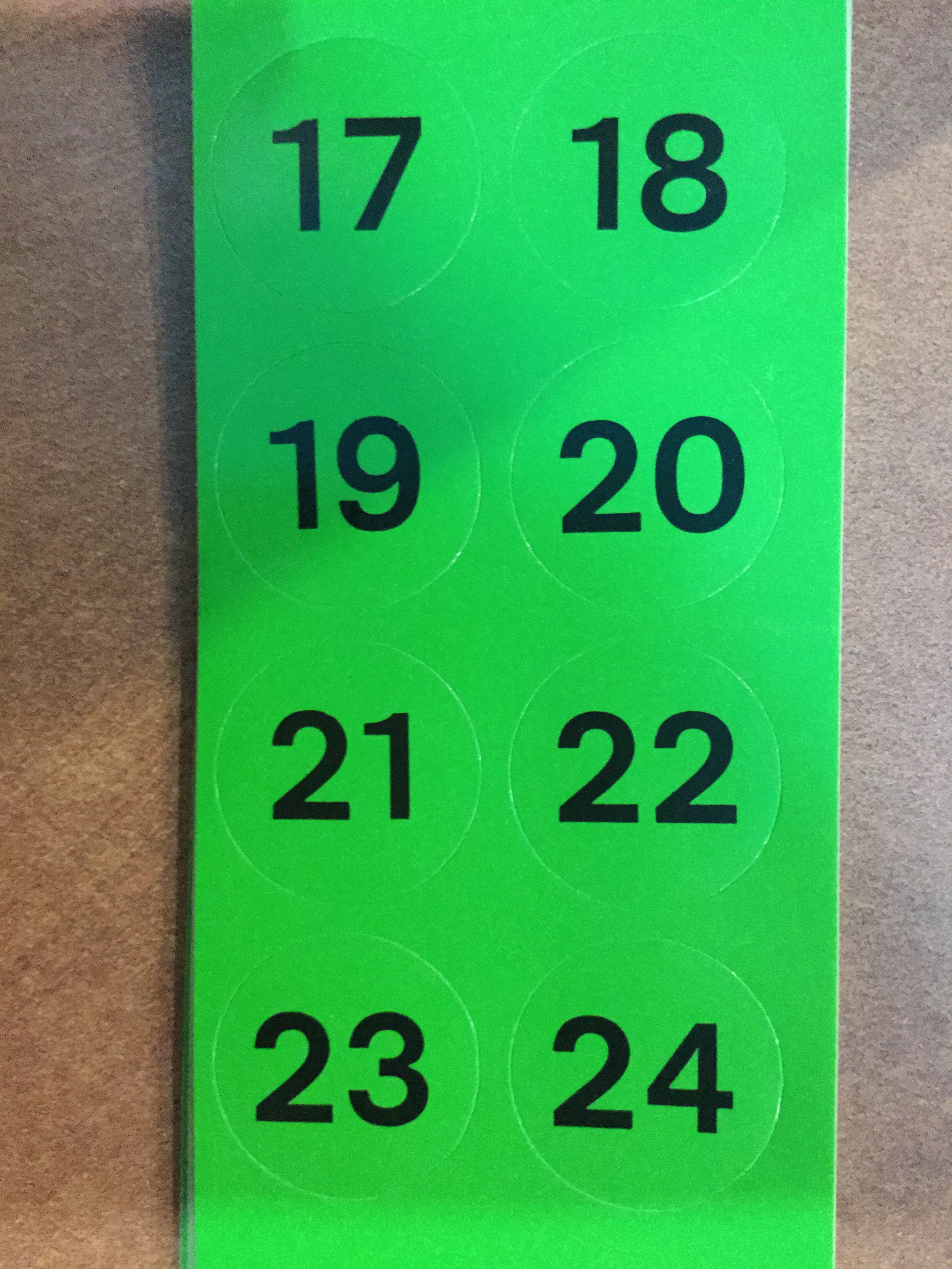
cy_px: 634
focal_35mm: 31
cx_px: 476
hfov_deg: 45.4
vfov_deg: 58.4
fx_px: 1137
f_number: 2.4
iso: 400
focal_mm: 3.3
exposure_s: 1/15
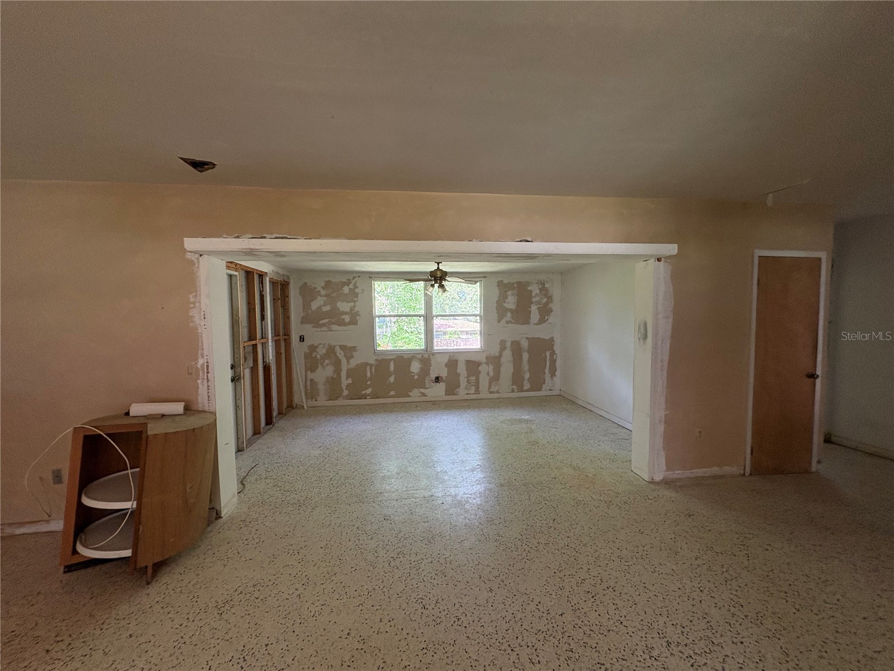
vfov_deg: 85.7
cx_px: 447
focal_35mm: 14
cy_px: 336
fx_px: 362
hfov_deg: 102.1
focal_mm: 2.22
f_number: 2.2
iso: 250
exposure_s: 1/120
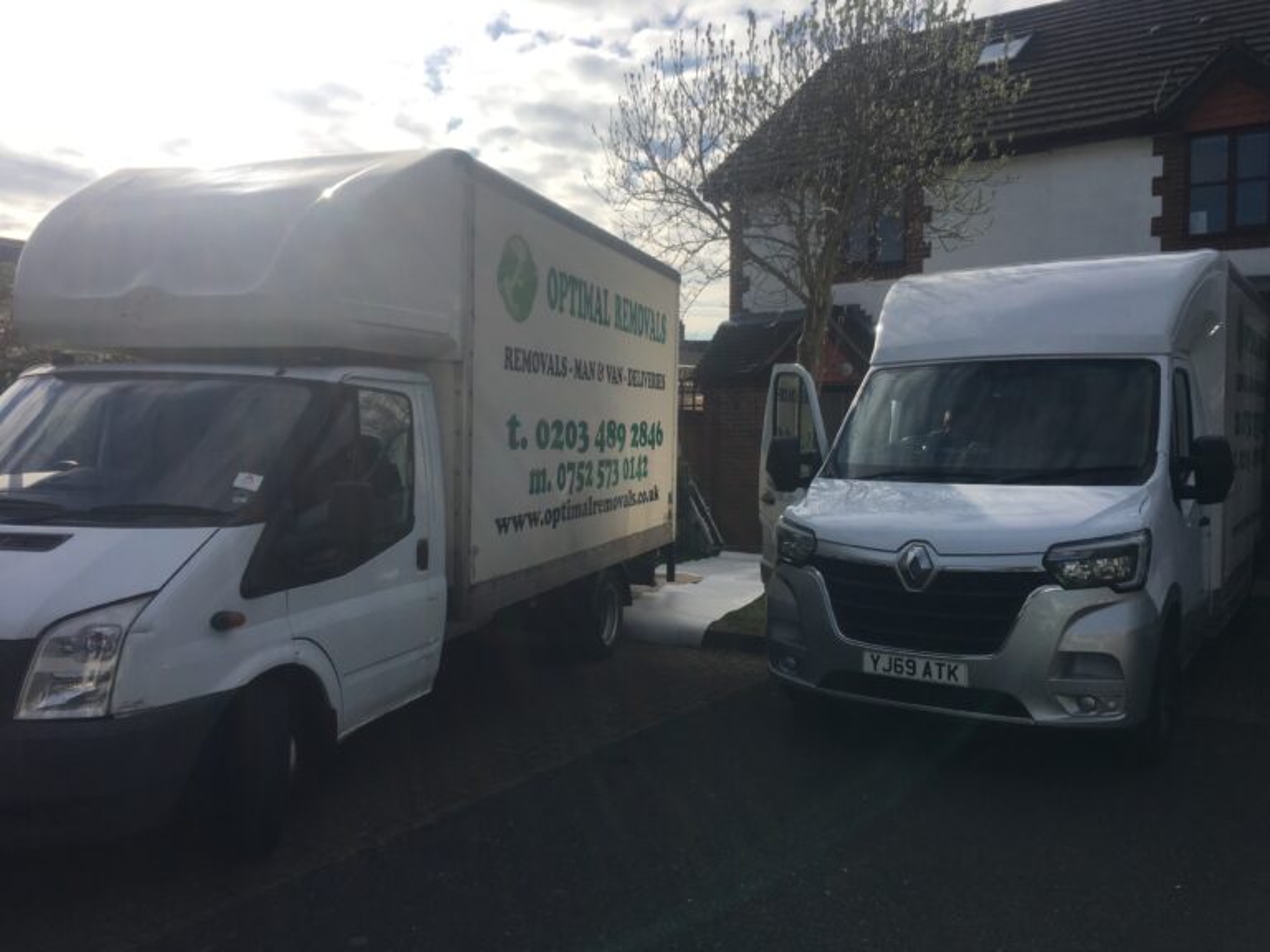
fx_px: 1064
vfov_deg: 48.2
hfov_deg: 61.7
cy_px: 476
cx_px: 635
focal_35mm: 29
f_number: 2.2
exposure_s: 1/2747
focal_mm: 4.15
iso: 25
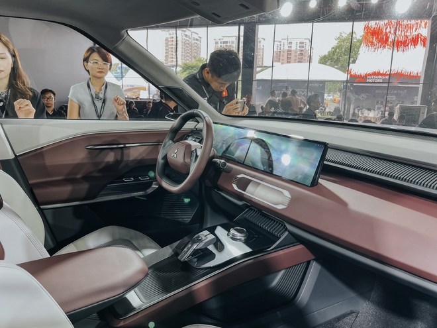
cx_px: 218
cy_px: 164
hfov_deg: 67.3
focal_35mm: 26
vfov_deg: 53.1
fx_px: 328
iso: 50
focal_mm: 5.7
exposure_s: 1/120
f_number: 1.5
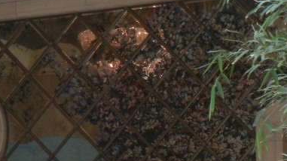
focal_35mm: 299
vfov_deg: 4.0
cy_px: 278
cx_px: 43
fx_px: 2275
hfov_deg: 7.2
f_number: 4.5
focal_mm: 18.3
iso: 400
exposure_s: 1/30
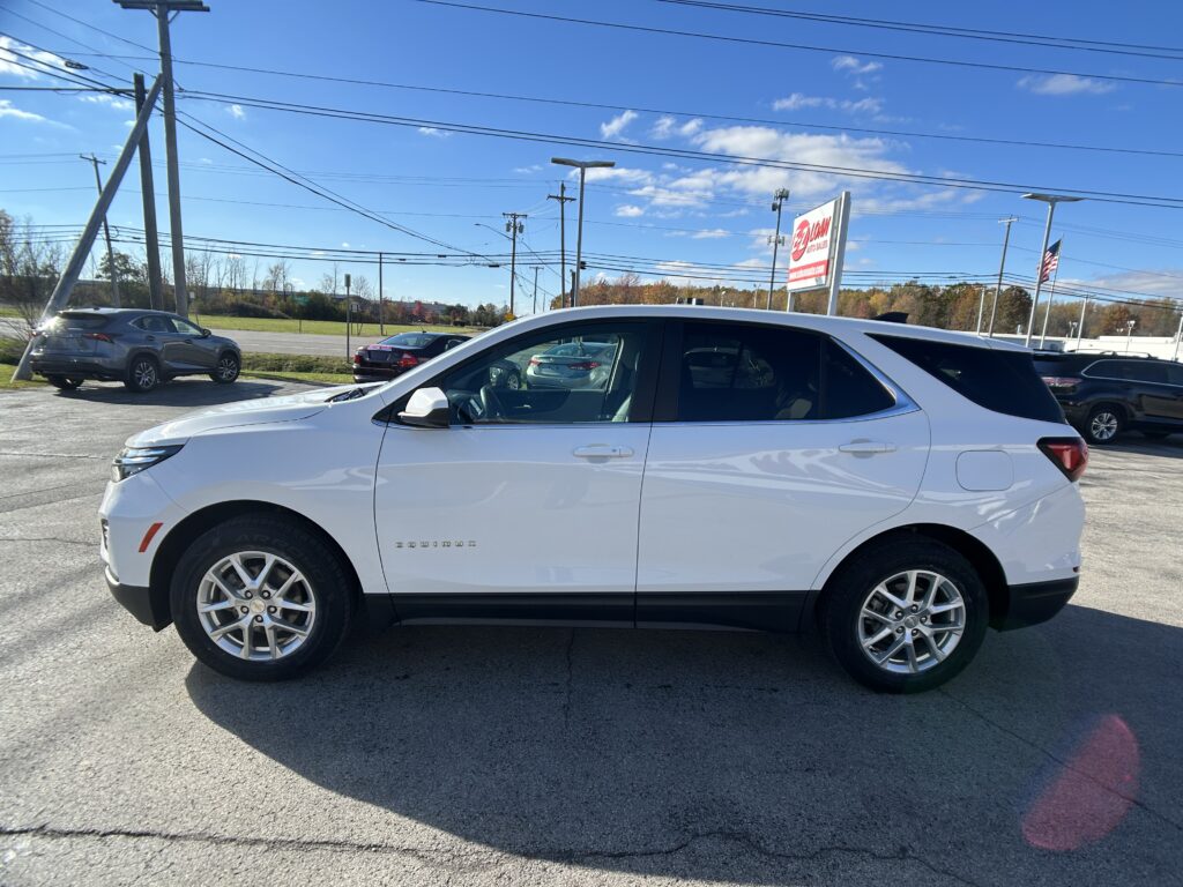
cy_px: 444
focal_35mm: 26
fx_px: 889
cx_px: 592
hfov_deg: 67.3
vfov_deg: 53.1
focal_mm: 5.7
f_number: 1.5
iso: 50
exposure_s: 1/3460
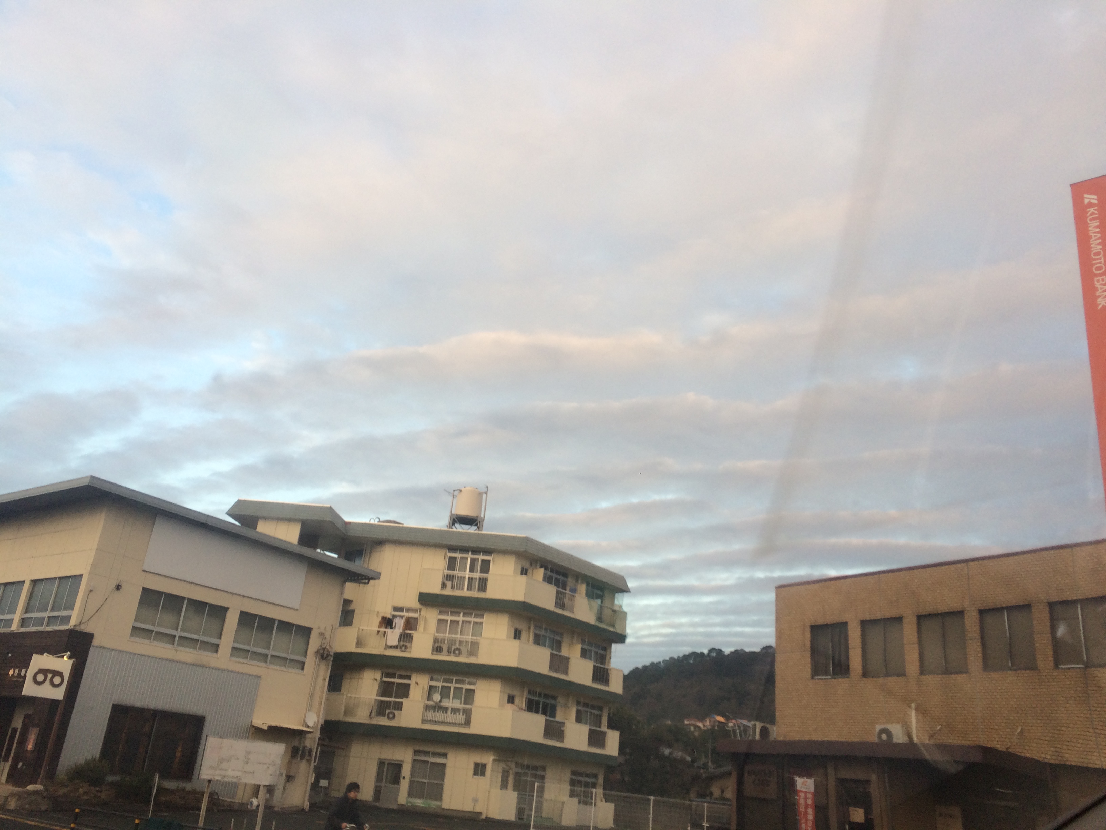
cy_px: 415
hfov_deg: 61.7
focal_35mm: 29
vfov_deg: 48.2
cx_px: 553
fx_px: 927
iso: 40
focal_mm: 4.15
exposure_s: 1/120
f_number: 2.2
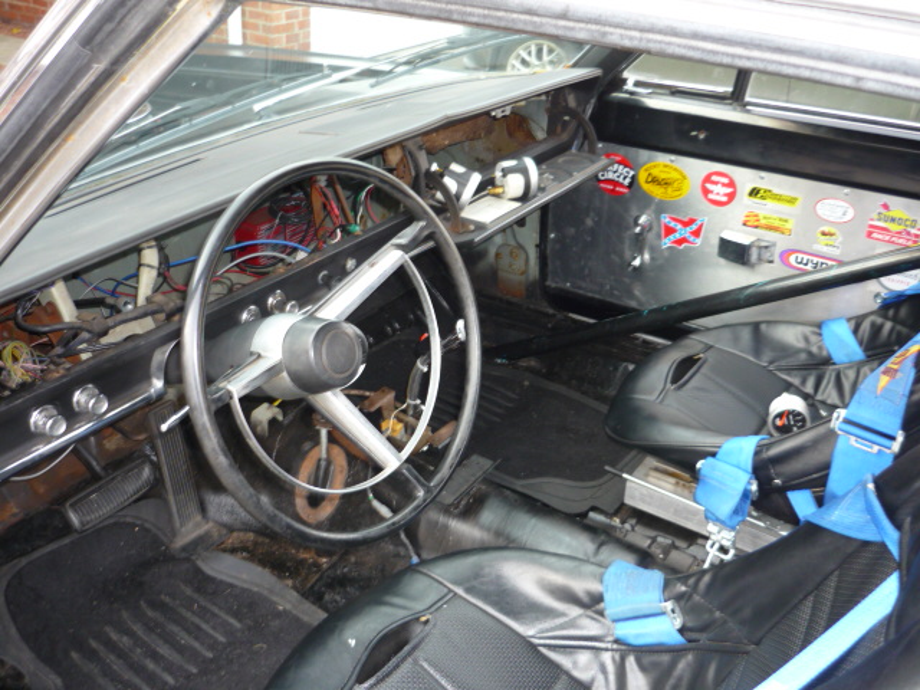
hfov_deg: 55.4
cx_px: 460
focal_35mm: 33
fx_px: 877
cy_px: 345
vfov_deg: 42.9
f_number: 2.8
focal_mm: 5.5
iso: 125
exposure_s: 1/30
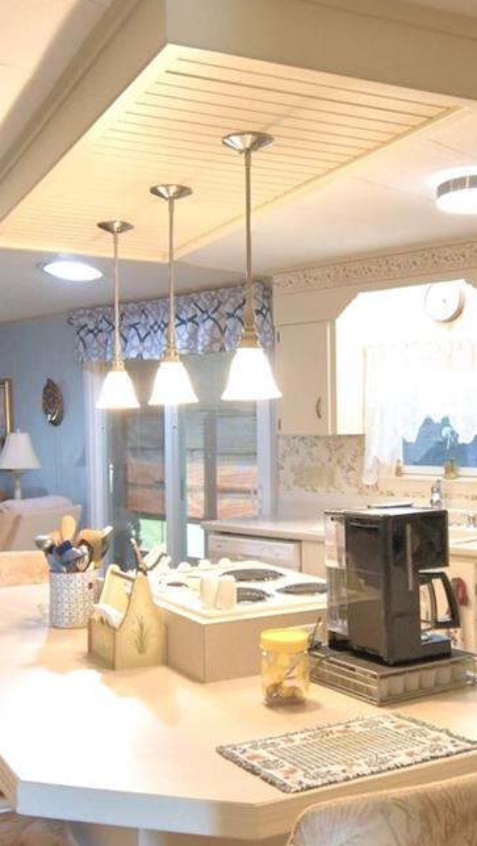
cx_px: 284
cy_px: 441
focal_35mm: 39
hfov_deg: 30.4
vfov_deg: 51.6
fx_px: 876
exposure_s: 1/50
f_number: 4.5
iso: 400
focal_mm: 10
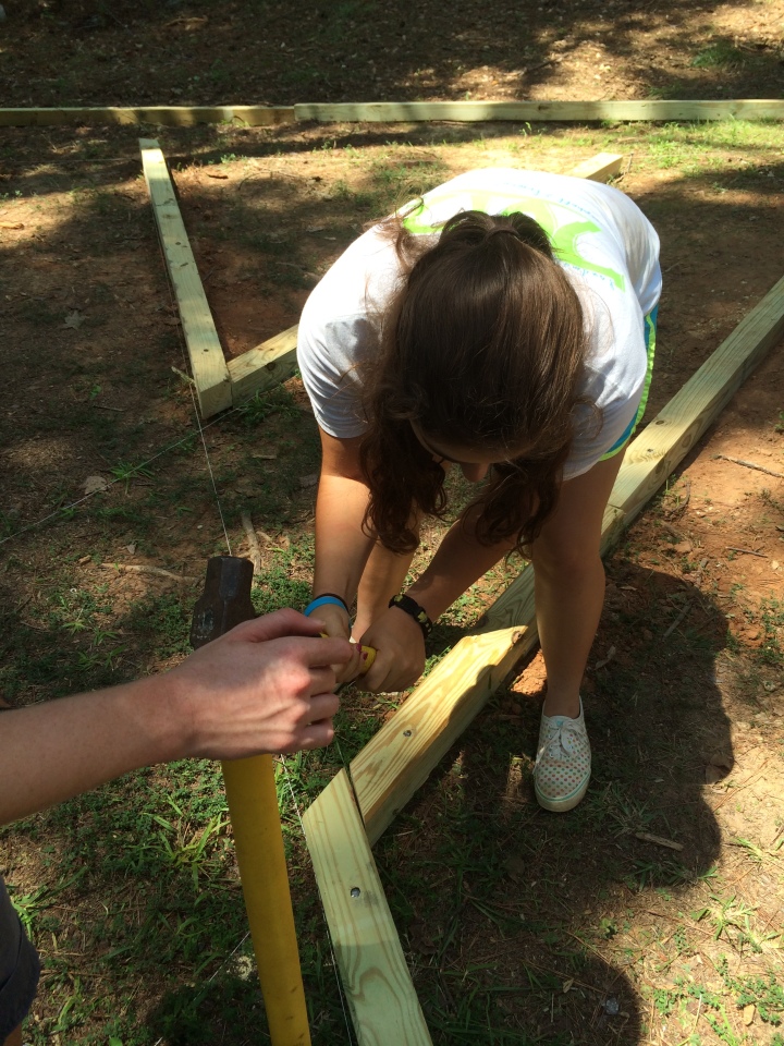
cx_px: 392
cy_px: 523
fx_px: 906
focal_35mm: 30
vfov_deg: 60.0
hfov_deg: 46.8
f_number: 2.2
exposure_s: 1/547
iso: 32
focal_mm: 4.12
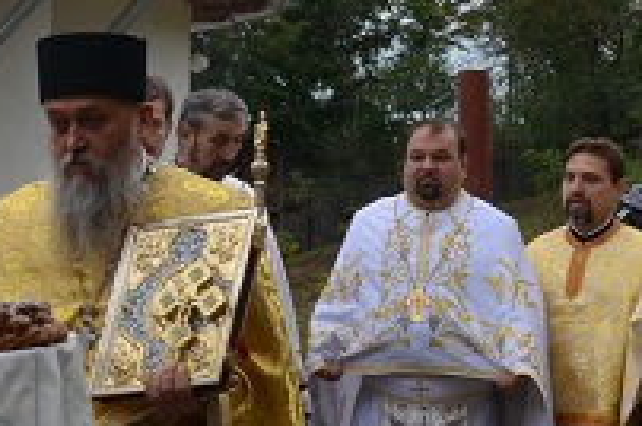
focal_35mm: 214
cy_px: 64
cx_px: -143
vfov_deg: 6.4
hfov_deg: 9.5
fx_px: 3810
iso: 250
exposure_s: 1/125
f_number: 5.6
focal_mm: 24
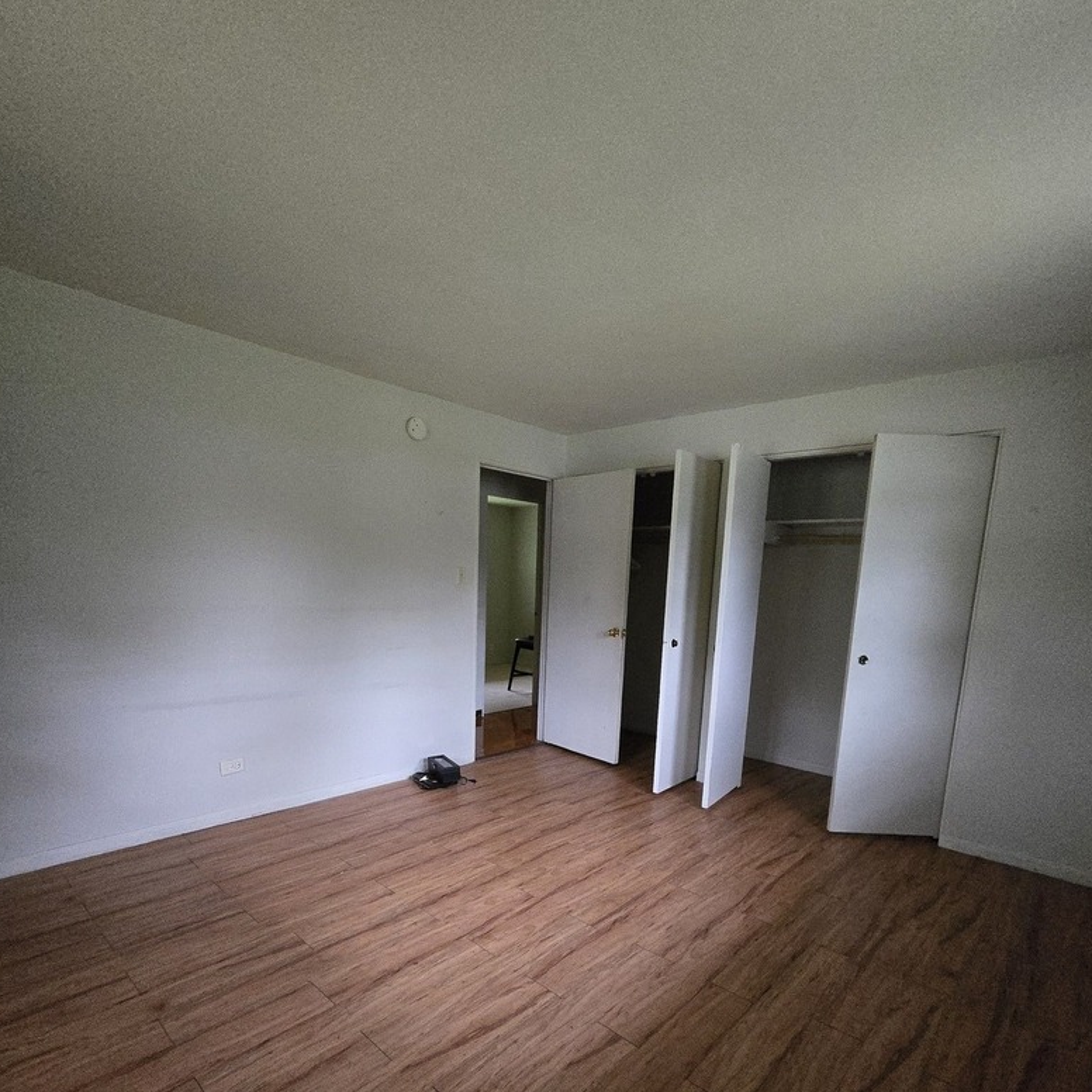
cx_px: 550
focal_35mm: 16
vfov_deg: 85.7
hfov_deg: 87.4
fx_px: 571
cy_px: 685
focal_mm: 2.2
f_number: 2.2
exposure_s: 1/60
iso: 1600
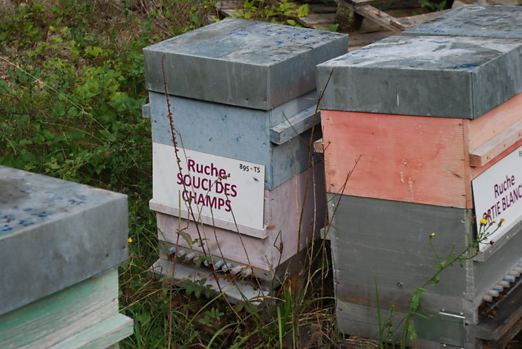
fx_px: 1002
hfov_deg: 29.2
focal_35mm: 69
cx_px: 261
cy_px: 174
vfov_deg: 19.8
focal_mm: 46
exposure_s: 1/60
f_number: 8
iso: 160
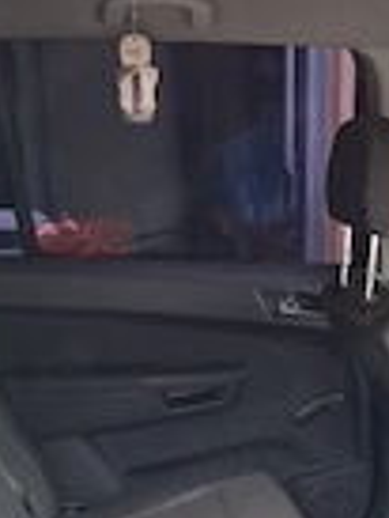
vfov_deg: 27.8
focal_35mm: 67
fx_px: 1002
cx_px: 336
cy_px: 476
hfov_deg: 21.6
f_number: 1.8
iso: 200
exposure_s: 1/100
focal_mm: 5.54
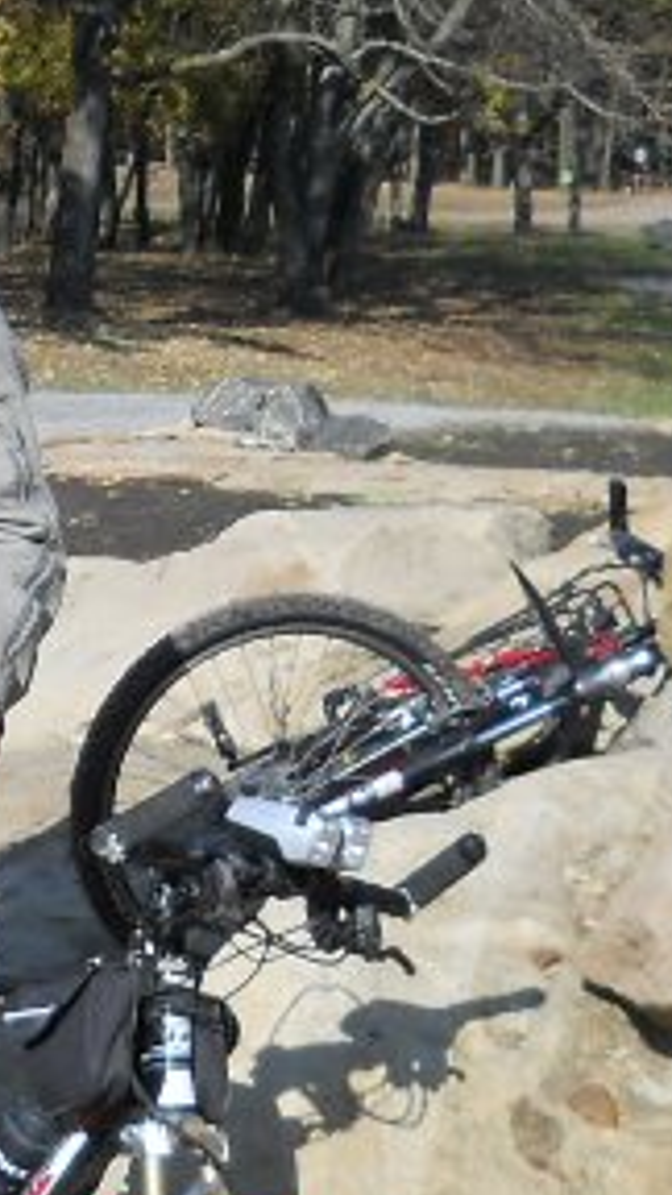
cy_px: 768
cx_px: -523
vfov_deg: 17.3
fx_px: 3928
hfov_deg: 9.3
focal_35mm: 124
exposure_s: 1/800
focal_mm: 6.72
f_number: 3.1
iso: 80
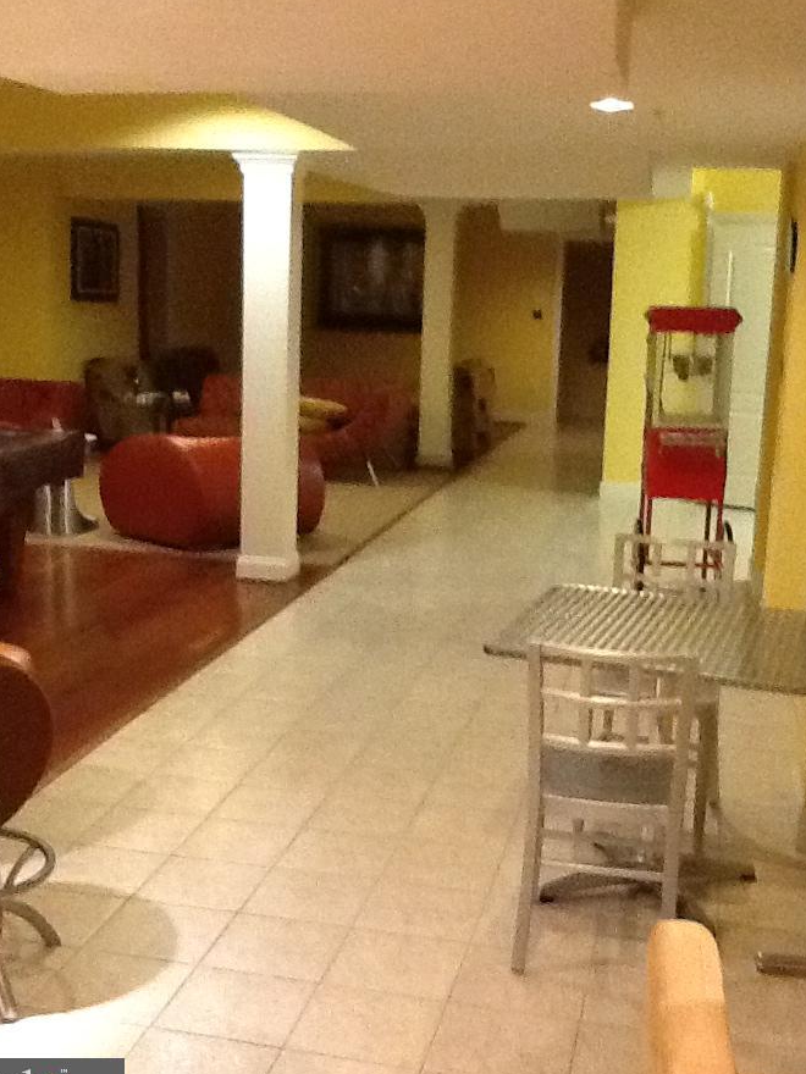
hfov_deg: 30.3
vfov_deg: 39.7
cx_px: 374
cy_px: 535
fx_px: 1490
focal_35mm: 48
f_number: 2.4
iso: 400
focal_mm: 2.03
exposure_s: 1/20
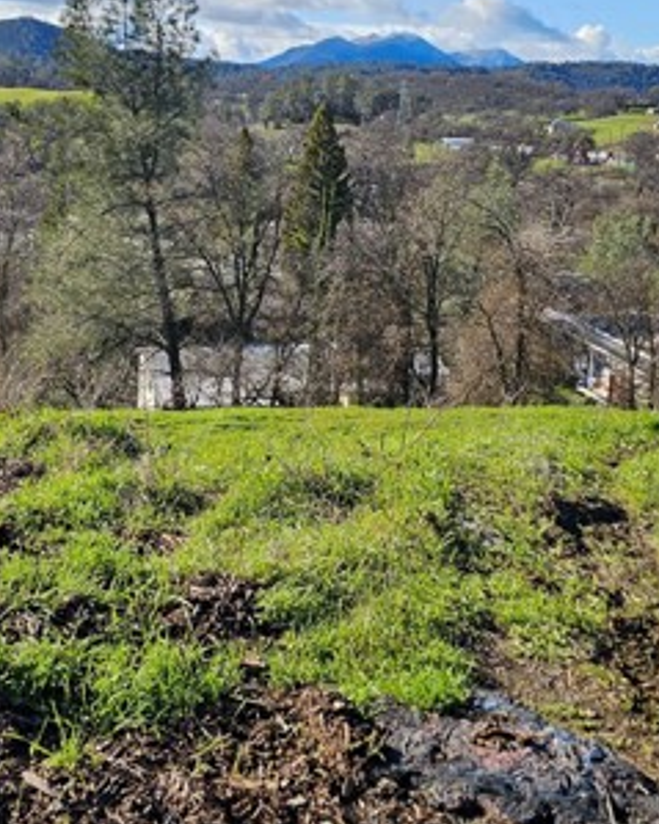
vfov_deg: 38.6
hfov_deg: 31.3
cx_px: 240
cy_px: 314
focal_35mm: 48
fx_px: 1171
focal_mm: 6.3
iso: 10
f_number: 1.7
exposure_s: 1/612
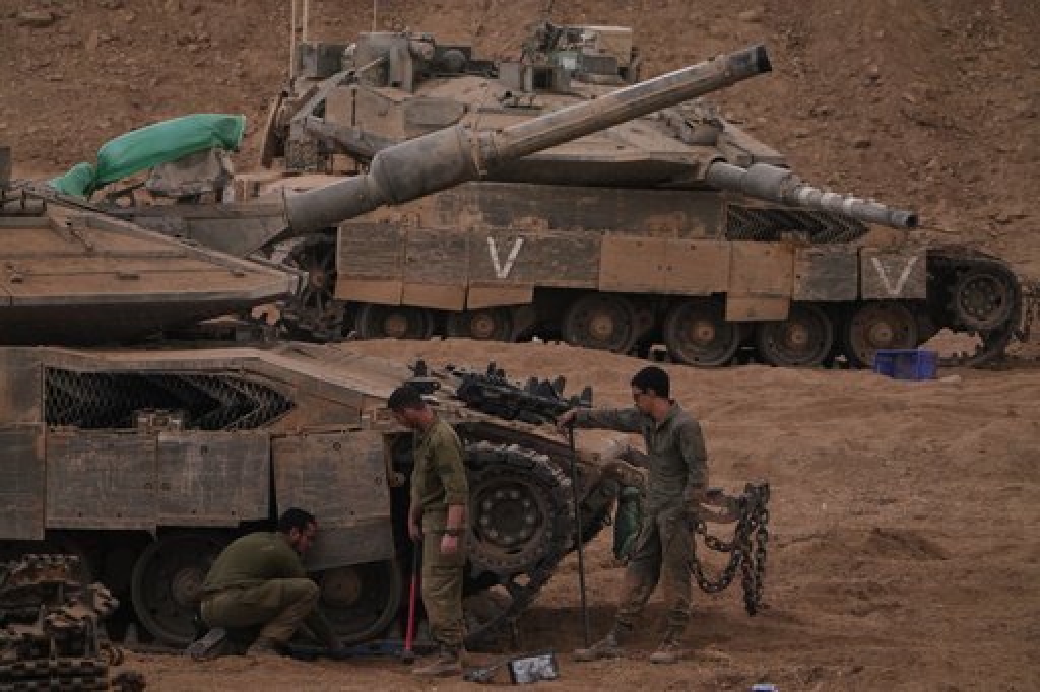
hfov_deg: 5.2
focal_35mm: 400
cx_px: 520
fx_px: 11551
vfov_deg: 3.4
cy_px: 346
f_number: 11
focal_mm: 400
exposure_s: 1/1600
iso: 1600
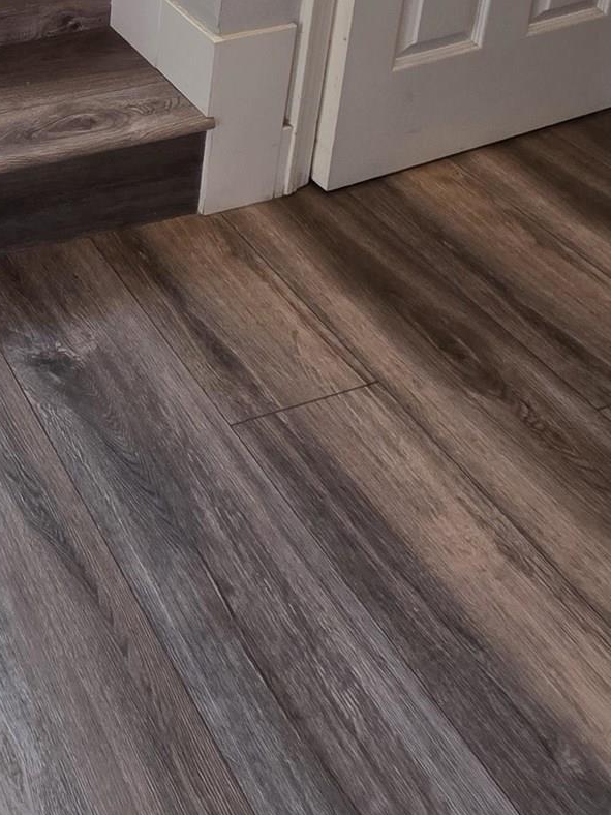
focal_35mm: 38
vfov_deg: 33.8
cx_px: -241
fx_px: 894
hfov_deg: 28.5
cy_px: -266
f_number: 1.9
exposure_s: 1/120
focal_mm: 2.2
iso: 160
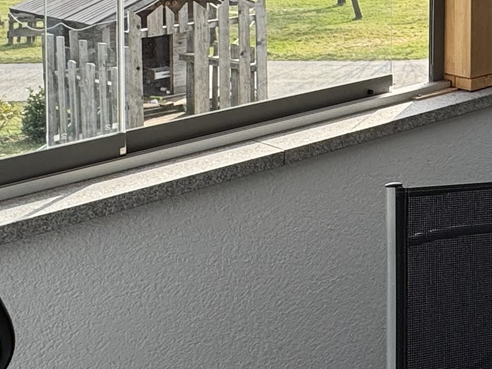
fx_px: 910
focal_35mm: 64
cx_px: 692
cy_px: -88
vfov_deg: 21.2
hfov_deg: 24.9
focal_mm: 2.22
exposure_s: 1/347
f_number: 2.2
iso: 40
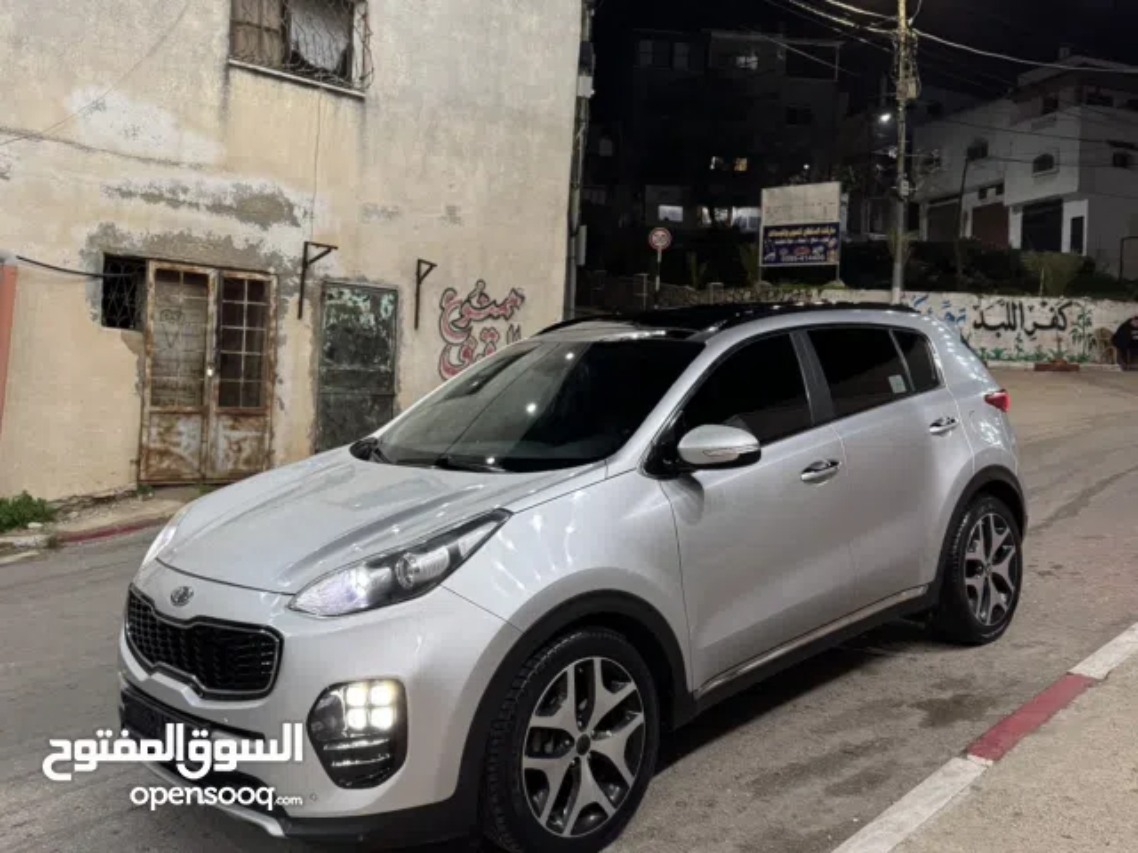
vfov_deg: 56.8
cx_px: 569
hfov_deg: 71.6
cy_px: 426
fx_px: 789
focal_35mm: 24
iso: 500
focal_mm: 6.76
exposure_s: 1/59
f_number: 1.78
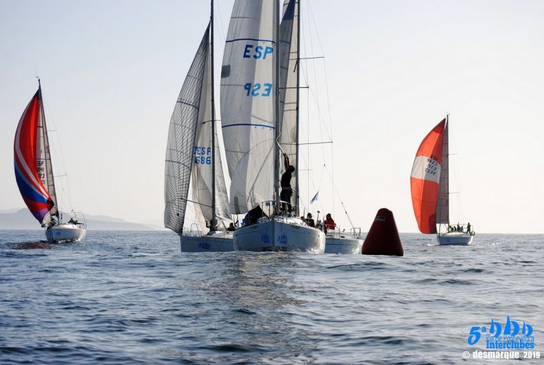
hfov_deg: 20.0
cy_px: 182
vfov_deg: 13.5
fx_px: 1544
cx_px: 272
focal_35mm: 102
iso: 100
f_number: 7.1
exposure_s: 1/800
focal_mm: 68
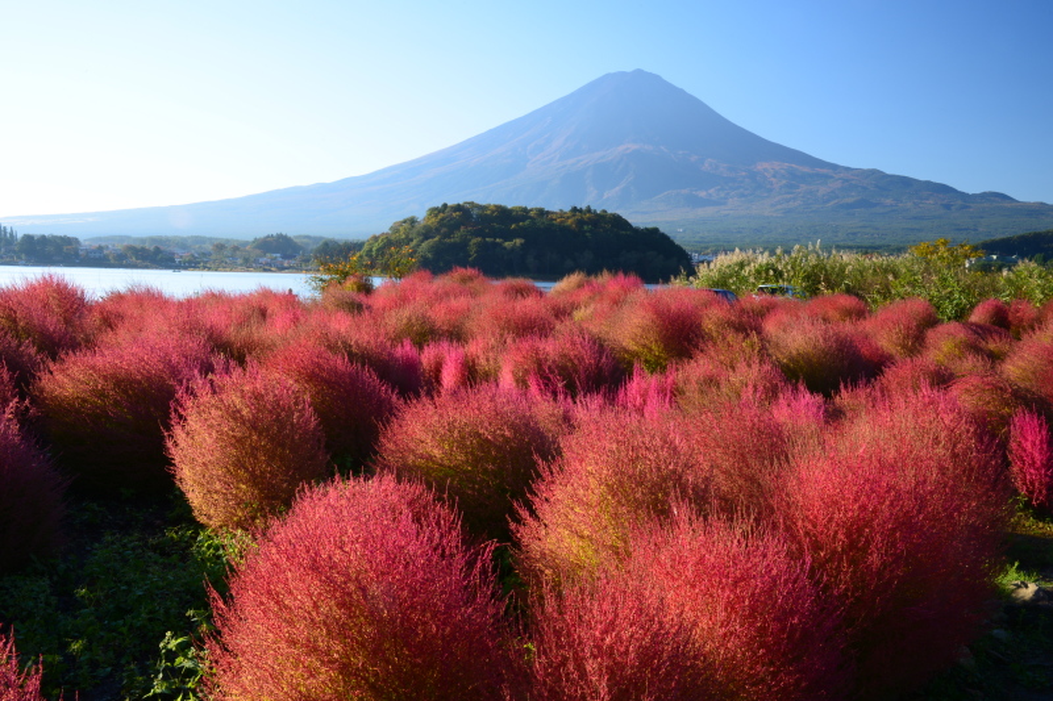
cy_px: 350
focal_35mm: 42
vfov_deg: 31.9
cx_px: 526
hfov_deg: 46.4
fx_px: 1228
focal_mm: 42
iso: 100
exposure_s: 1/3
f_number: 27
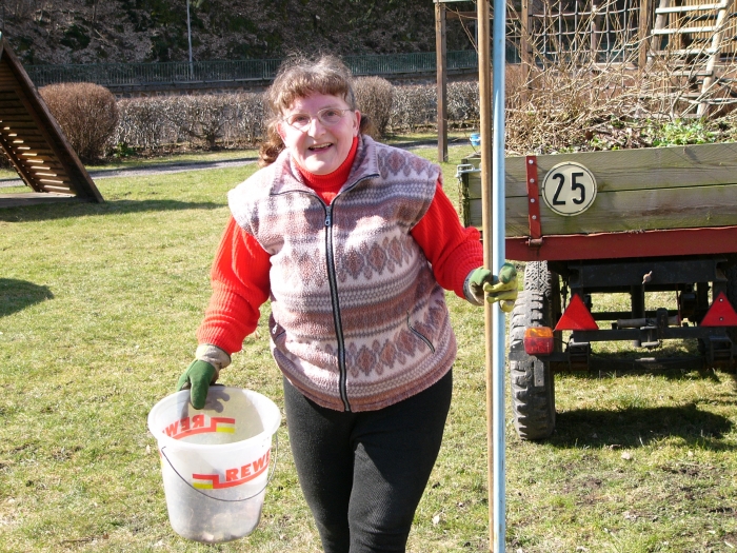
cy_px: 276
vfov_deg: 25.2
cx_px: 368
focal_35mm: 58
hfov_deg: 33.2
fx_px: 1235
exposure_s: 1/250
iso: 50
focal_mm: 9.7
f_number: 2.8
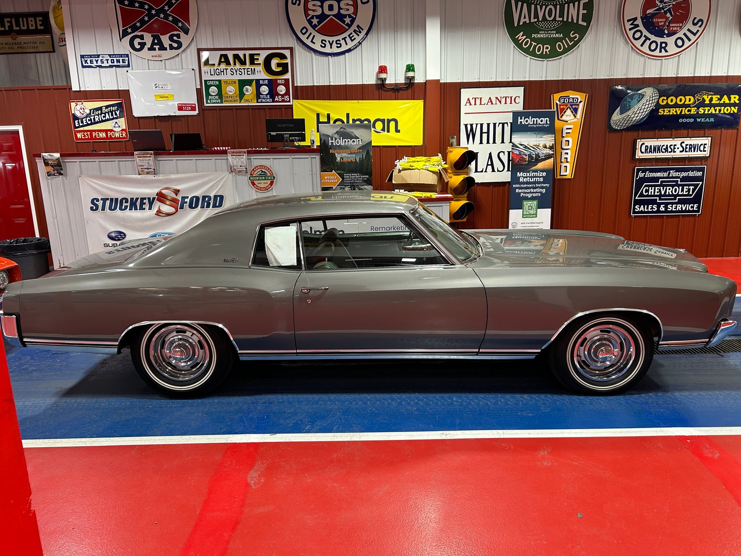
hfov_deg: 67.3
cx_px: 370
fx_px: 557
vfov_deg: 53.1
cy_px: 278
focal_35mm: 26
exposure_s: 1/120
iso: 125
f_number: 1.5
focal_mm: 5.7
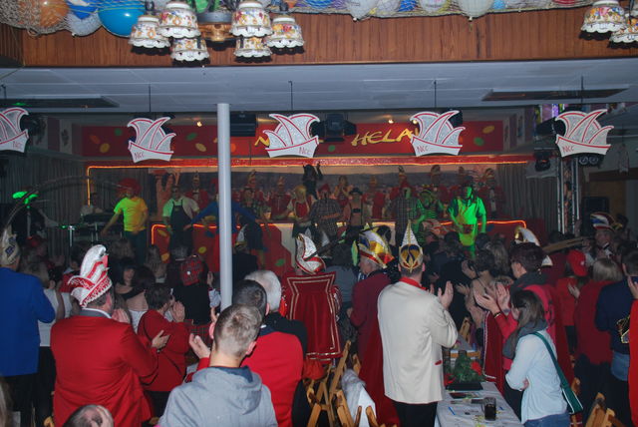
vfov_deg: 29.9
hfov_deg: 43.6
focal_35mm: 45
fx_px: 798
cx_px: 319
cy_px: 214
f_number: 4.2
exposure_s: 1/60
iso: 360
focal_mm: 30
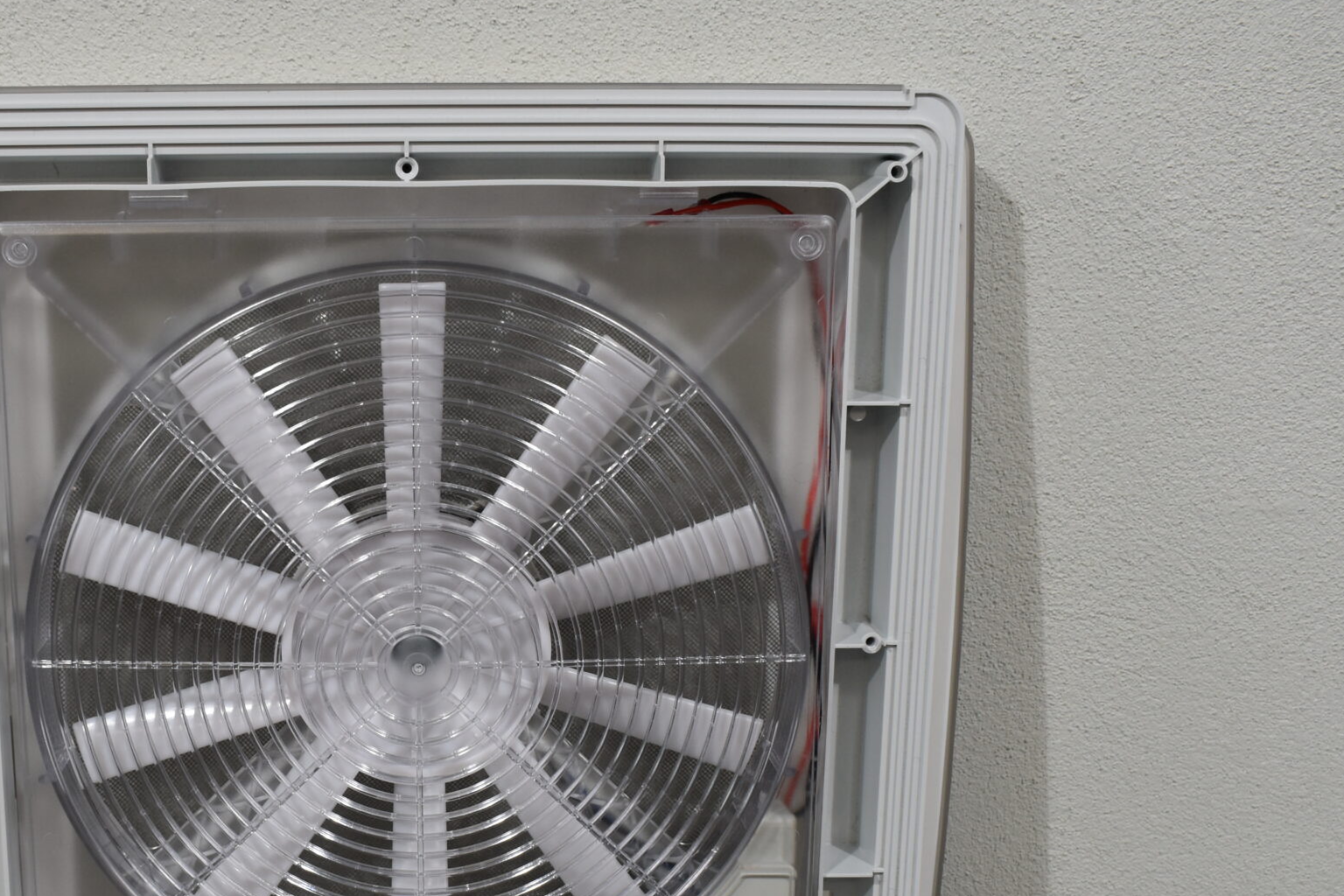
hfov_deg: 35.9
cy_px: 659
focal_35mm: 55
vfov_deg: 24.4
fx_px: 2053
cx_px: 445
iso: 320
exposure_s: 1/125
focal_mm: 22
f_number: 5.6
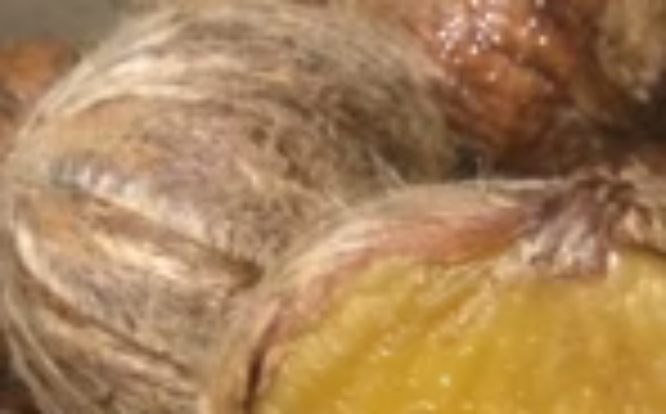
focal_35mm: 89
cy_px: 490
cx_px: 576
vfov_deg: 14.2
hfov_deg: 22.8
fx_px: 1613
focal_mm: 3.3
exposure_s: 1/15
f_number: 2.4
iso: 400
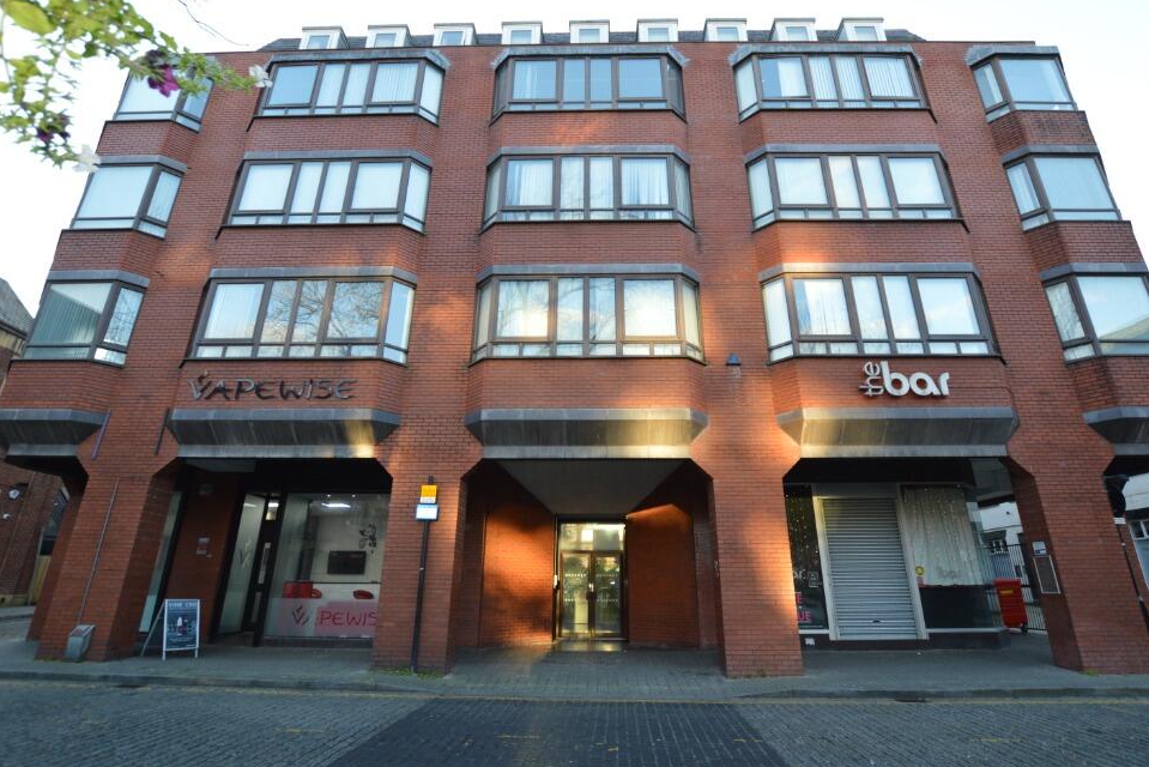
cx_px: 589
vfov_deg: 73.7
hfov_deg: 96.7
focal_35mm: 16
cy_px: 364
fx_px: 511
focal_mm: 10
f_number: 5
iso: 400
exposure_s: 1/100
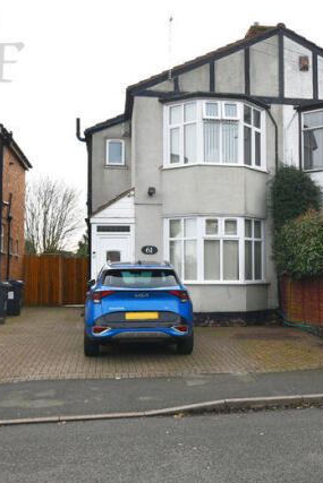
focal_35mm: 46
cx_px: 219
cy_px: 239
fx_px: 619
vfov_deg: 42.7
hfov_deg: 29.0
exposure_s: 1/250
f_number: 8
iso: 200
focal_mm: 20
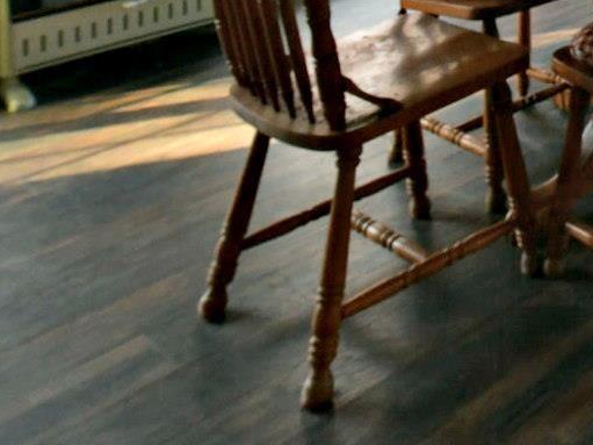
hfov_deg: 28.1
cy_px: -297
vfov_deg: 21.3
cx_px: 831
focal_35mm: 52
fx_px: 891
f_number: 10
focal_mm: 14
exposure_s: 1/320
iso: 2500
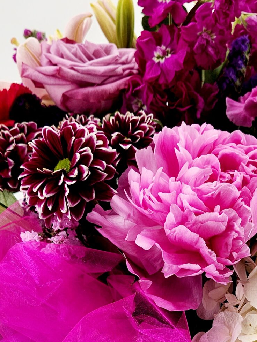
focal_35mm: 60
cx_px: 184
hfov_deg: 24.2
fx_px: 594
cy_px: 293
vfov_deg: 31.0
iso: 20
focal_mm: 5.4
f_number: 1.8
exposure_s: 1/189
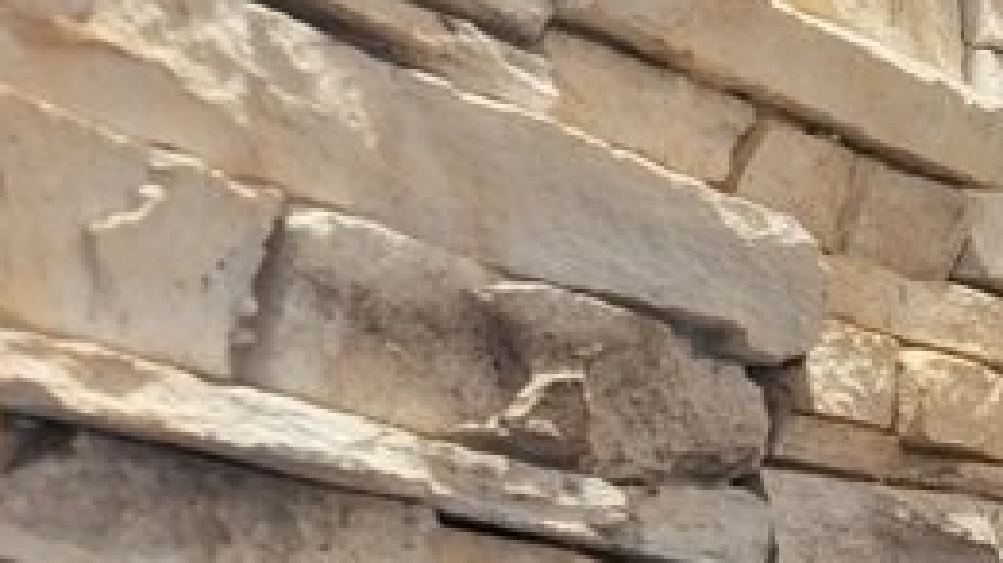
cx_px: 2700
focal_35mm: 132
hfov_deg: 11.8
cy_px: 978
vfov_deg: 8.8
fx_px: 3509
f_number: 5.6
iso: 100
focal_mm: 16
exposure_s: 1/3.33
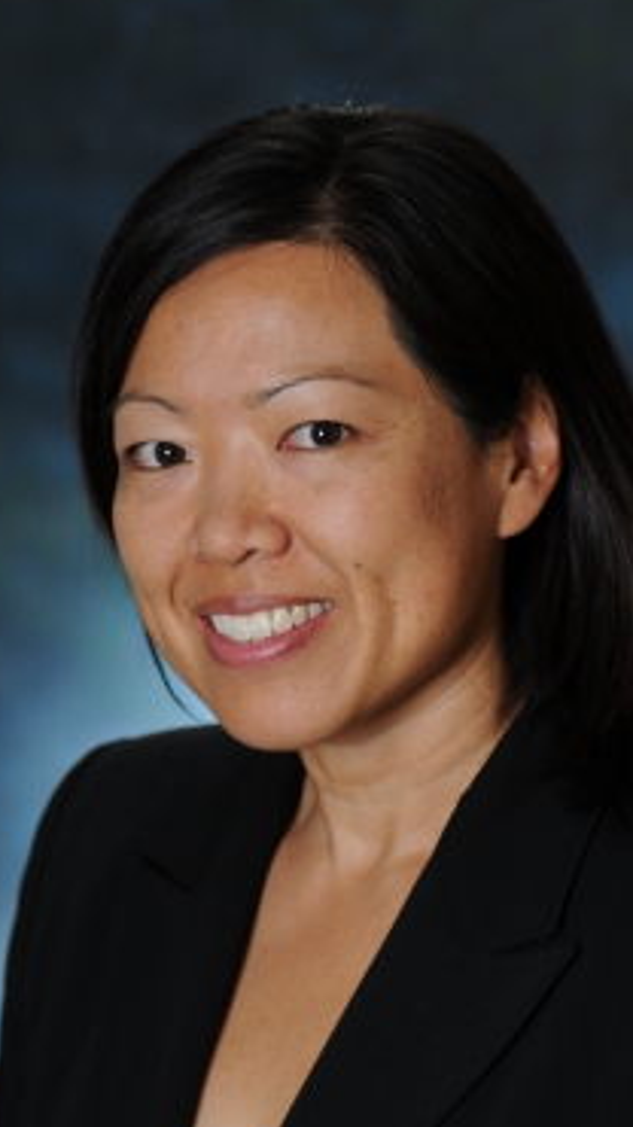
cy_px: 661
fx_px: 6379
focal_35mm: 214
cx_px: 342
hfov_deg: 5.7
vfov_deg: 10.1
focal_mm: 105
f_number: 4
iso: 320
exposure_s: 1/125
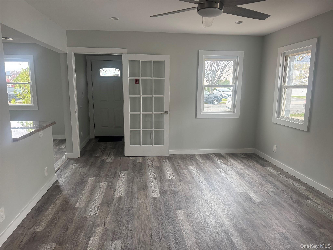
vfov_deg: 56.8
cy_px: 125
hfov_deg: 71.6
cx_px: 166
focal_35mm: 24
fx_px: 231
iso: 160
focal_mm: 6.76
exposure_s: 1/121
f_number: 1.78
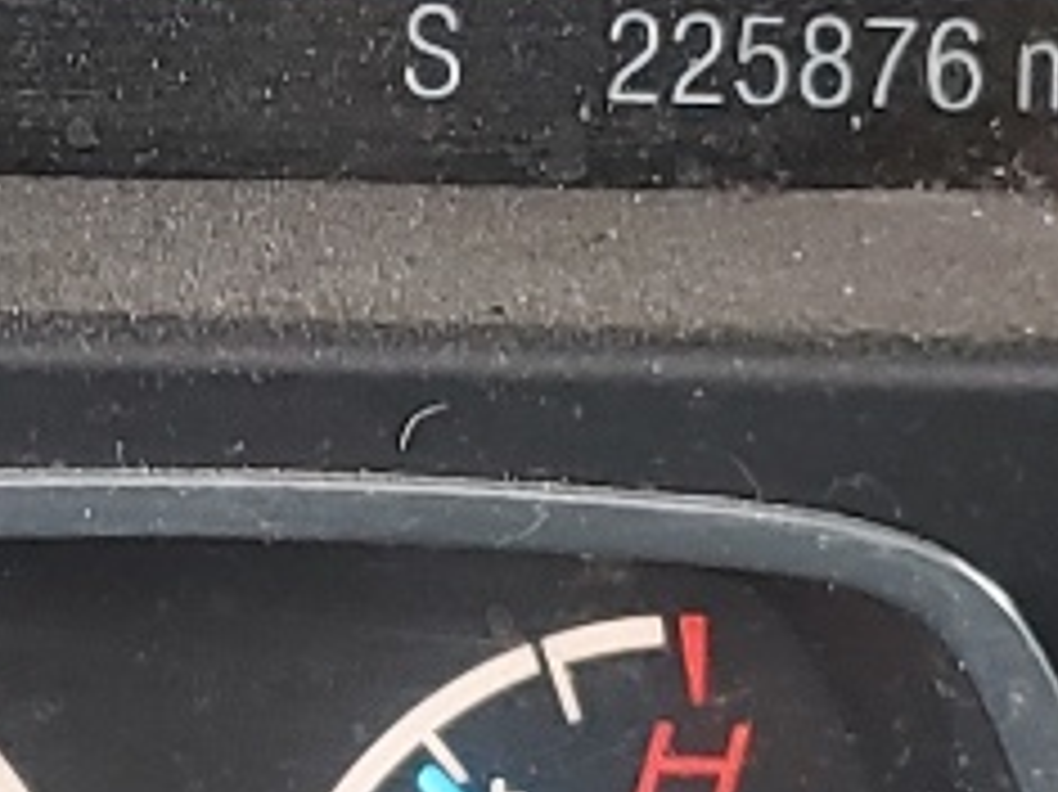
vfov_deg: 8.3
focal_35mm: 177
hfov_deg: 11.2
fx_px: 5407
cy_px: -94
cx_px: 324
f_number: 1.5
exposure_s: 1/120
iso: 59
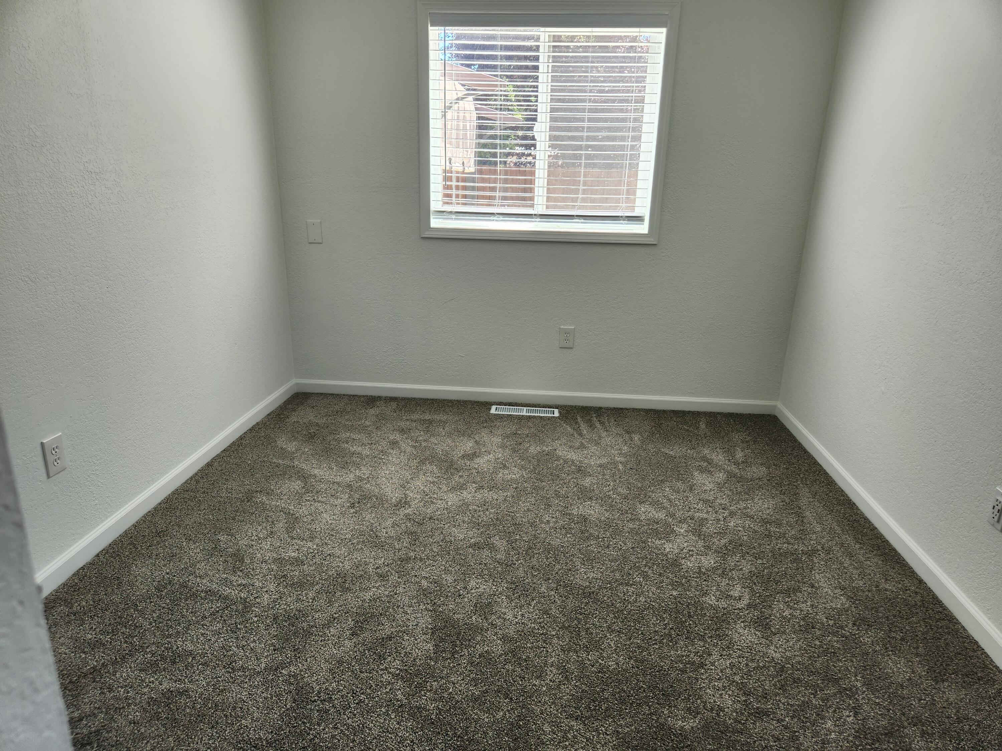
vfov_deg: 58.9
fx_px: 666
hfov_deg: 73.9
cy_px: 376
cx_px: 501
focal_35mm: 23
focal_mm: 5.4
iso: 80
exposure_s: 1/180
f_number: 1.8
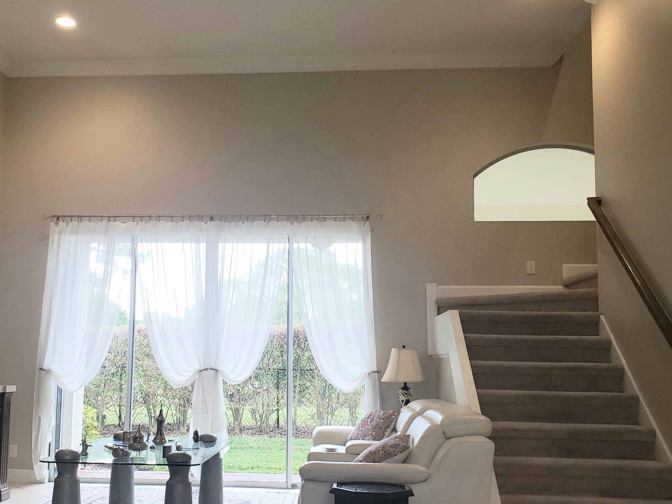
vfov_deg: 37.7
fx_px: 738
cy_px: 281
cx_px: 266
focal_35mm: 38
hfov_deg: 48.7
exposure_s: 1/60
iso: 100
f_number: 2.4
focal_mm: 4.3
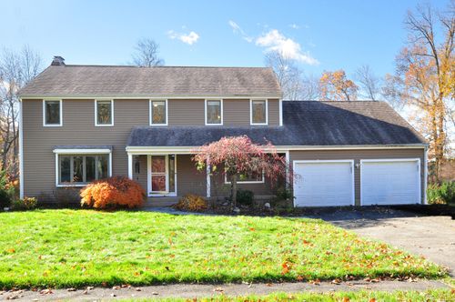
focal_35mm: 30
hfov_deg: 62.0
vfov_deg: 43.5
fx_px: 379
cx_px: 228
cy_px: 151
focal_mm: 20
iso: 400
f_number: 8
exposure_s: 1/125
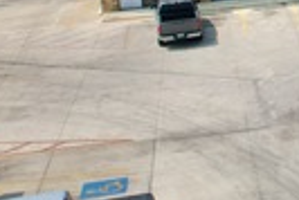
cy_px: -84
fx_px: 881
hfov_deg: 14.7
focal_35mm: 106
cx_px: 652
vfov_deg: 12.4
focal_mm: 8.38
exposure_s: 1/2500
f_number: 2.8
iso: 100
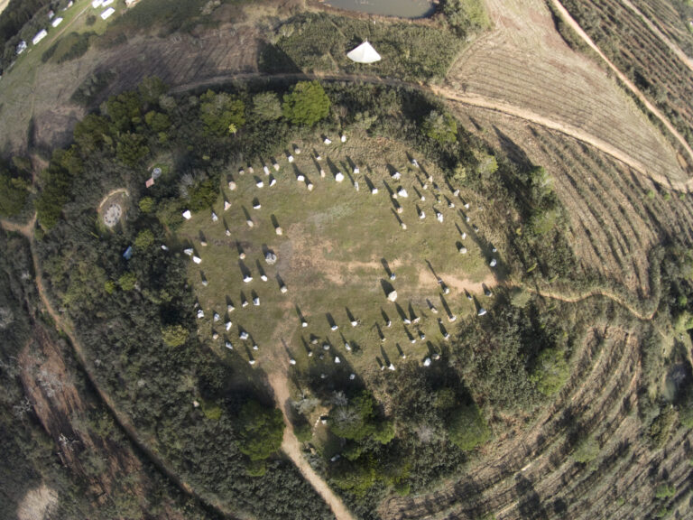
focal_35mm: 30
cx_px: 346
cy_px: 260
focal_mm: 5
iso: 100
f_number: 2.8
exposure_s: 1/400
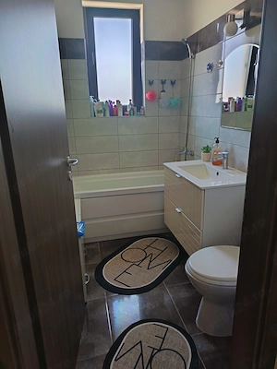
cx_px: 138
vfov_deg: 71.6
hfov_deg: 56.8
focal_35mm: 24
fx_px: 256
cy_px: 184
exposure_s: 1/33.3
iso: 808
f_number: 1.75
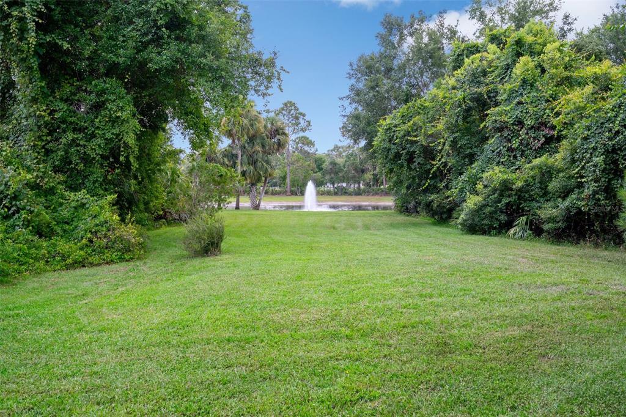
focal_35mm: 35
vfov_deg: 37.8
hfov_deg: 54.4
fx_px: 608
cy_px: 208
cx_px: 313
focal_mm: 35
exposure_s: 1/30
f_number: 8
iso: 320
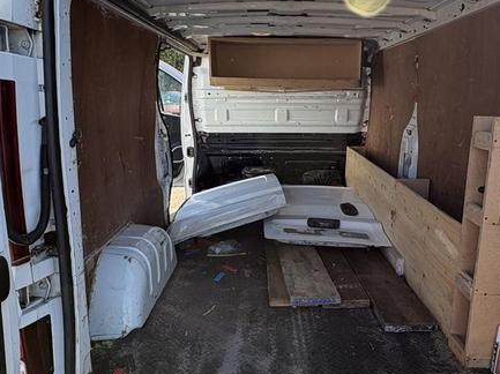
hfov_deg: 61.6
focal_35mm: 29
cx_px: 276
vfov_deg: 48.2
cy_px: 186
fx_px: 419
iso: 64
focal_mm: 2.22
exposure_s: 1/337
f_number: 2.2
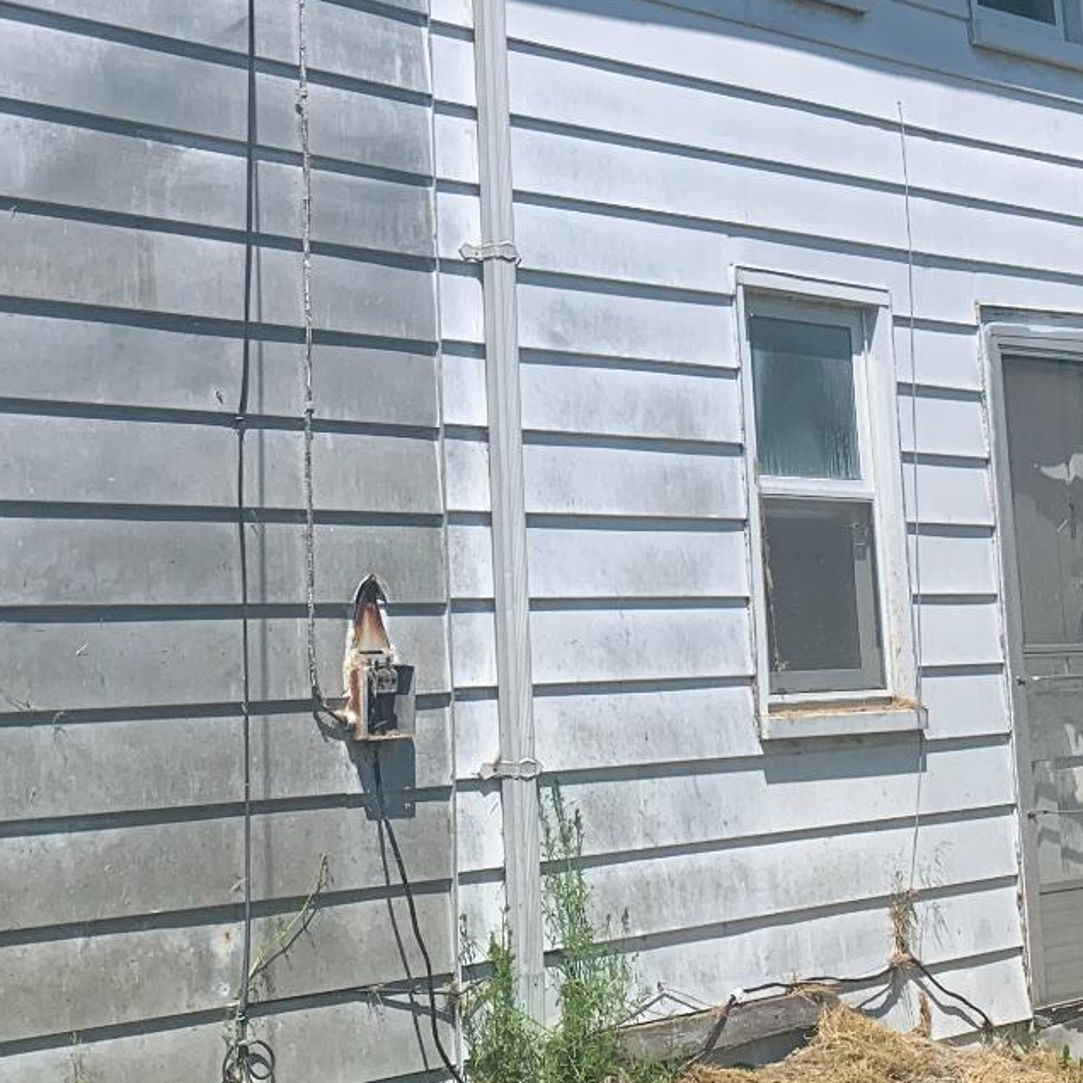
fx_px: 2619
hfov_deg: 23.4
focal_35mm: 74
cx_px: 499
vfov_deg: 22.7
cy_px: 73
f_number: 1.8
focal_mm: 4.25
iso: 25
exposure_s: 1/2755
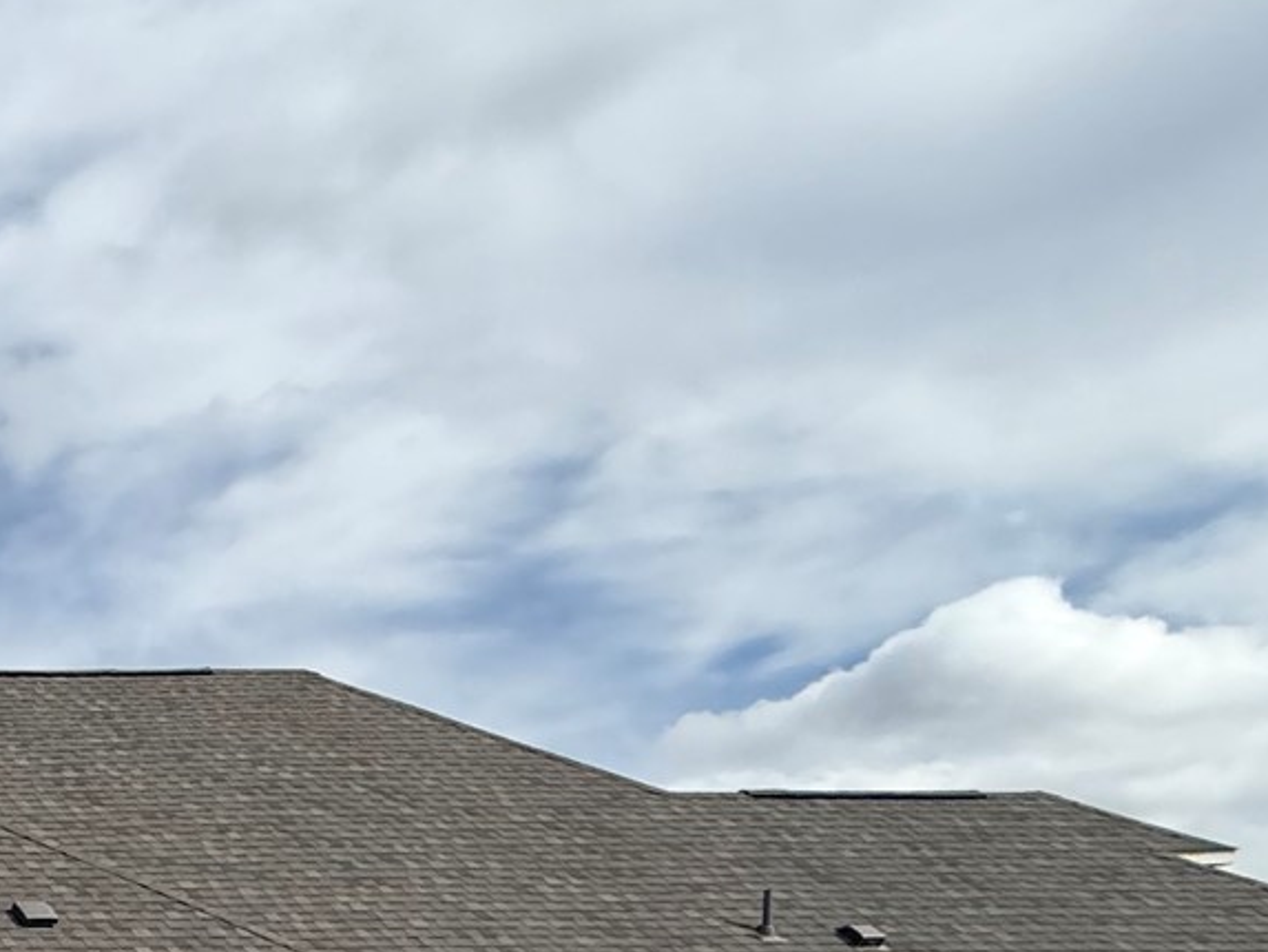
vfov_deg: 24.1
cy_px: 1355
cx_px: -836
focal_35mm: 50
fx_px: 1832
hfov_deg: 24.4
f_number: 2.2
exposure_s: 1/2976
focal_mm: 2.22
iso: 50
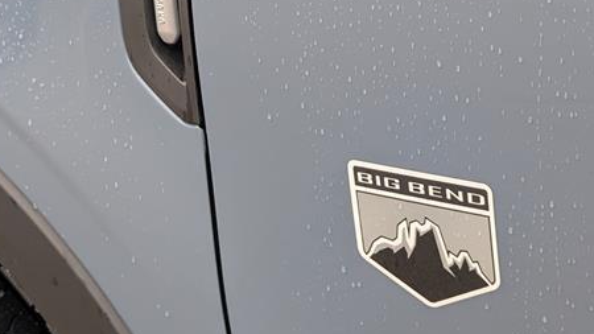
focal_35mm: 76
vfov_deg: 15.8
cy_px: 66
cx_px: 280
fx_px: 1197
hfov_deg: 27.9
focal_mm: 6.9
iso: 632
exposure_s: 1/1667
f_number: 1.68
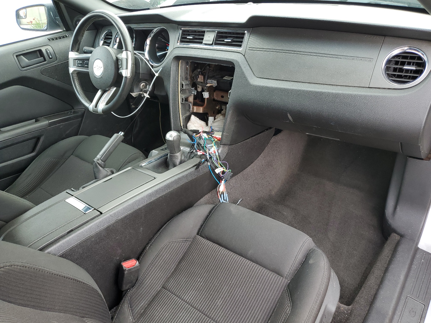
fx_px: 324
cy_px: 162
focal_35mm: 26
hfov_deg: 67.3
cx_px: 216
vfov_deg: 53.1
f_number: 1.5
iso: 50
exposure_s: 1/143
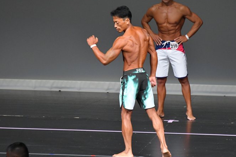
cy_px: 87
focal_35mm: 440
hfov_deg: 4.7
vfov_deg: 3.1
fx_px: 2883
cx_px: 138
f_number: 5.6
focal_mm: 250
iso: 5000
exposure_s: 1/400
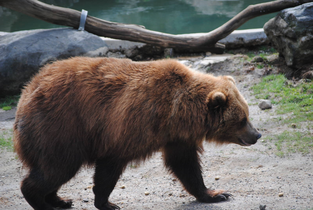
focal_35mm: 174
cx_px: 156
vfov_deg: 7.9
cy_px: 105
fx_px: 1515
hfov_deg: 11.8
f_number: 5
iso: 200
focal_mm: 116
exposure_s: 1/400
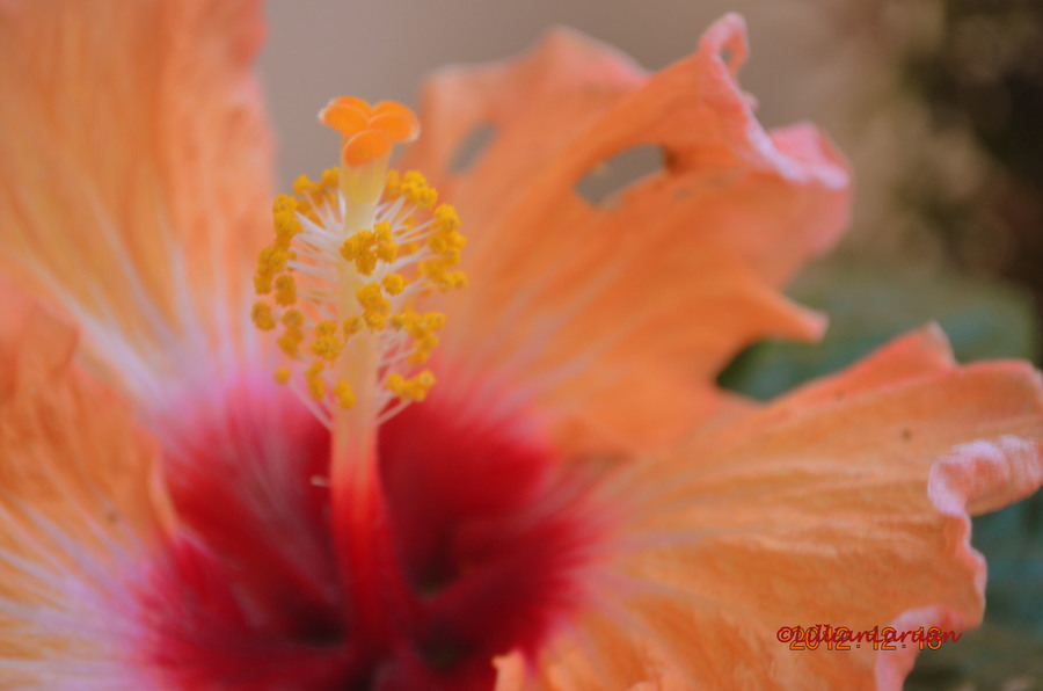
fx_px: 2385
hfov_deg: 24.7
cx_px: 522
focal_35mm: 82
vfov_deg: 16.5
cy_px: 346
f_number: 6.3
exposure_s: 1/13
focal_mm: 55
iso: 800
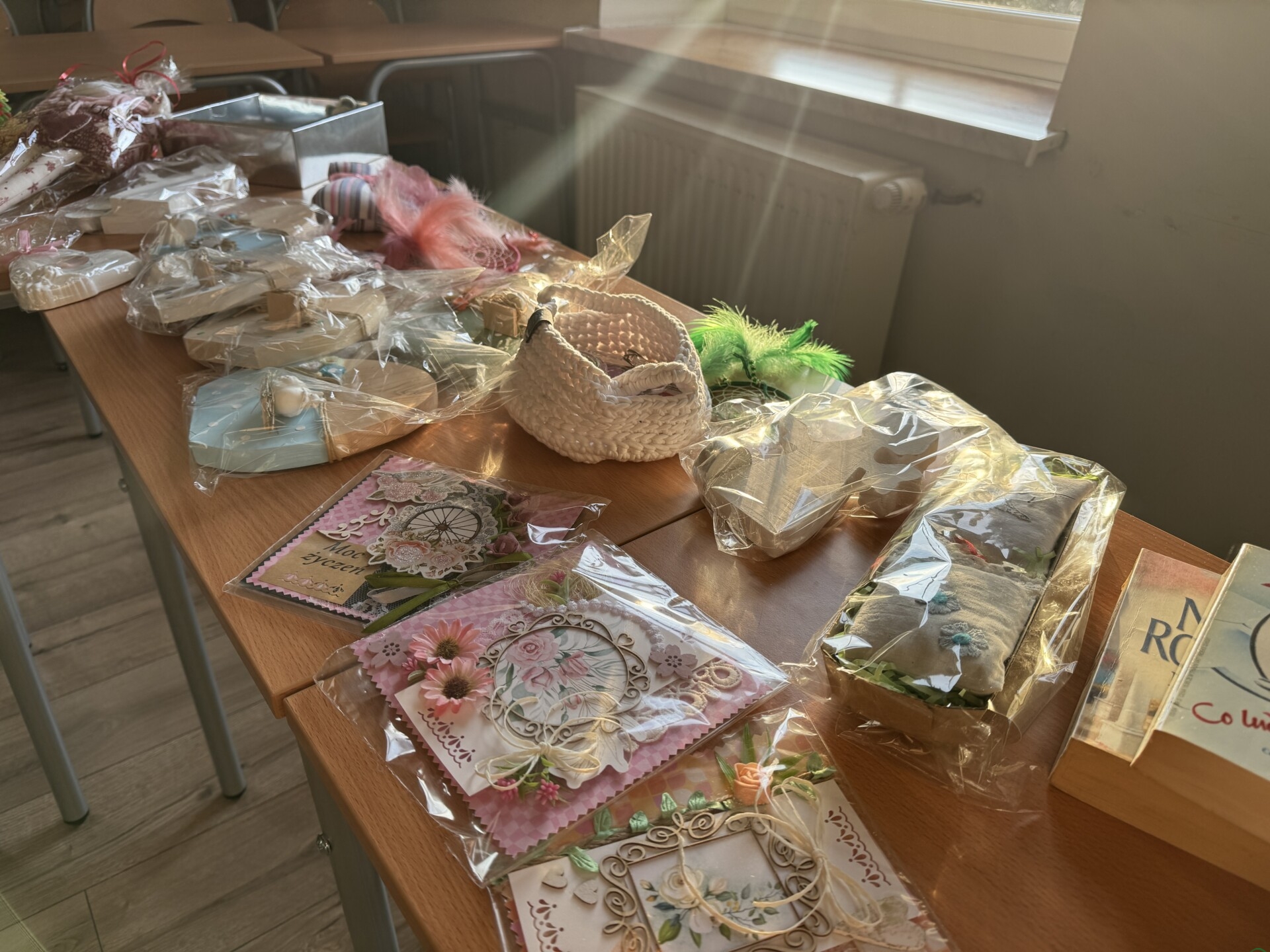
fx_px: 881
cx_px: 635
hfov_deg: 71.6
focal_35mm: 24
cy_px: 476
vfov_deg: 56.8
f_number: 1.78
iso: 80
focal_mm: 6.76
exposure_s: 1/192
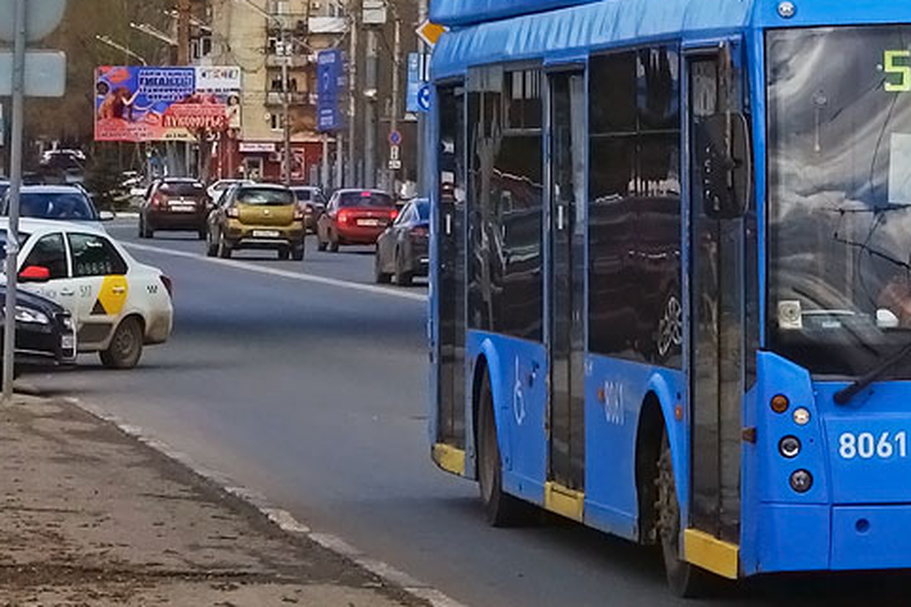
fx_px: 3339
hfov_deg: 15.1
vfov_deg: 10.3
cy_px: -13
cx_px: 1007
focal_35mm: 132
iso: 125
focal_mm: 19.75
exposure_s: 1/500
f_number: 6.3
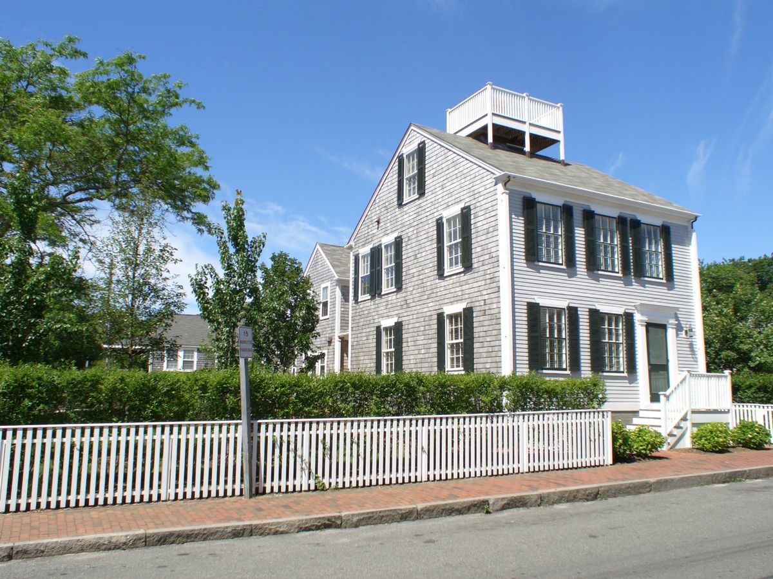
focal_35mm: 43
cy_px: 290
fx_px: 960
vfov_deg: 33.6
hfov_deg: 43.9
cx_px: 386
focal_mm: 9.2
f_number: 4.7
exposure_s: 1/640
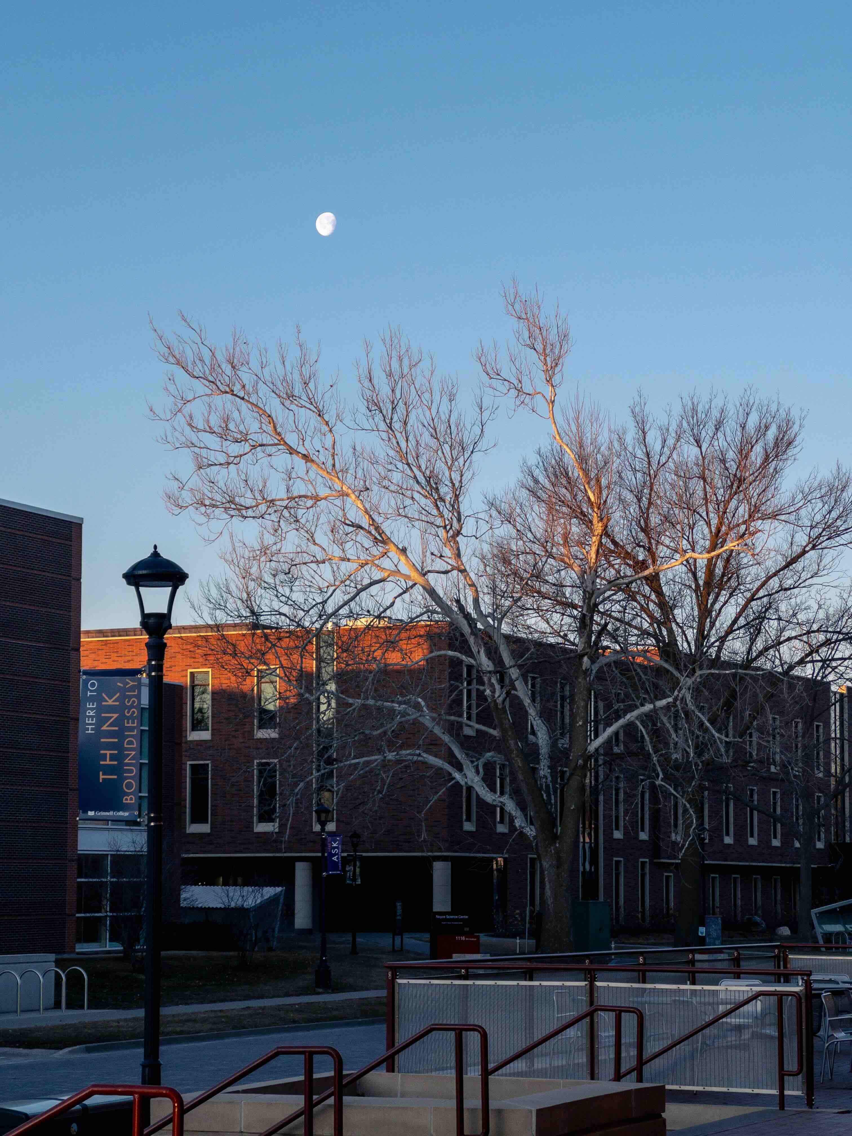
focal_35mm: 77
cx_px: 426
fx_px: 2527
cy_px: 568
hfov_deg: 19.1
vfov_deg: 25.3
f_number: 2.8
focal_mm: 9
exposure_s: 1/120
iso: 20
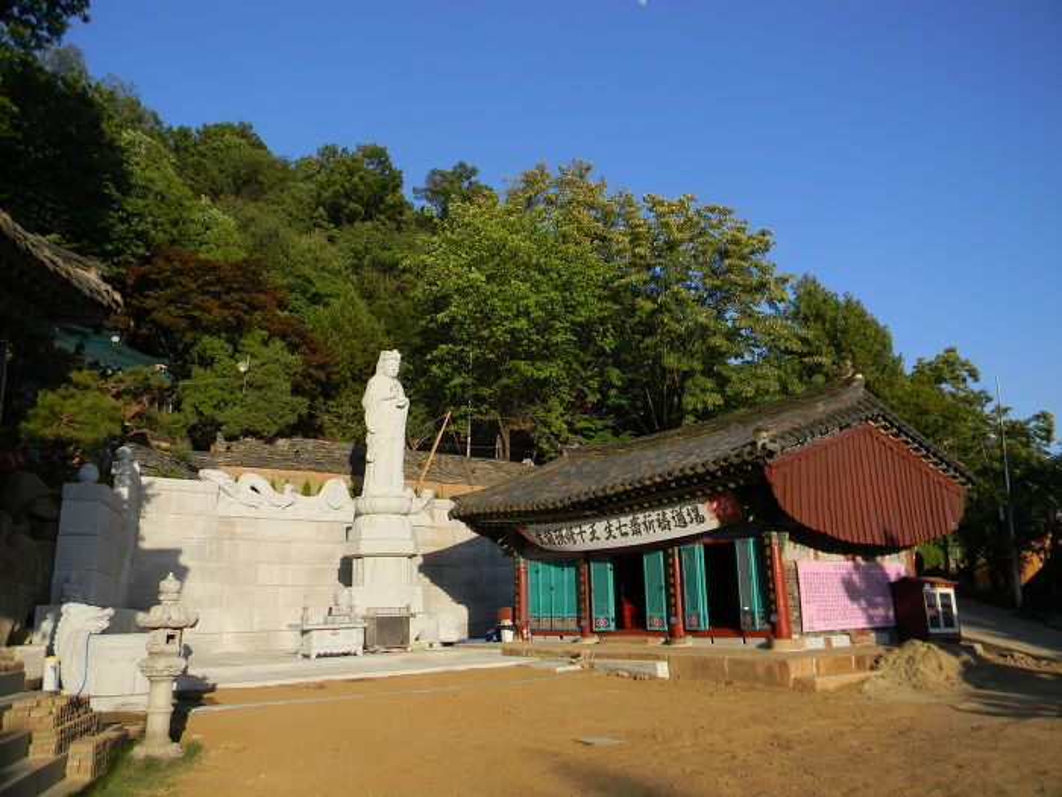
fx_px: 859
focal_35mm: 28
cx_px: 531
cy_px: 398
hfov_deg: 63.4
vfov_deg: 49.7
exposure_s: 1/833
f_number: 3.5
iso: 80
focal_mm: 5
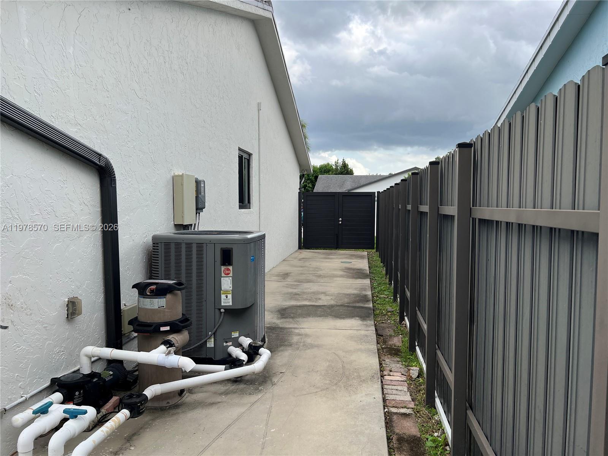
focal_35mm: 26
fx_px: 457
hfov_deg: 67.3
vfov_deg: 53.1
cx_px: 304
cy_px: 228
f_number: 1.5
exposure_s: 1/1311
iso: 50
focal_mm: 5.7
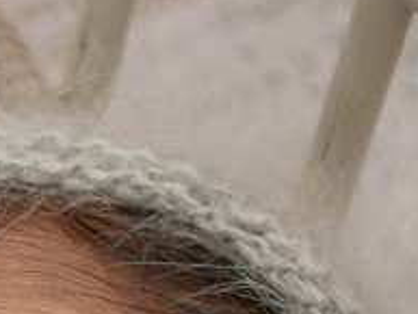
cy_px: 611
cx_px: -357
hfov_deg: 3.5
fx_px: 6706
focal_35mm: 555
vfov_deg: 2.7
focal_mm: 62
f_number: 5
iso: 640
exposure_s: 1/200
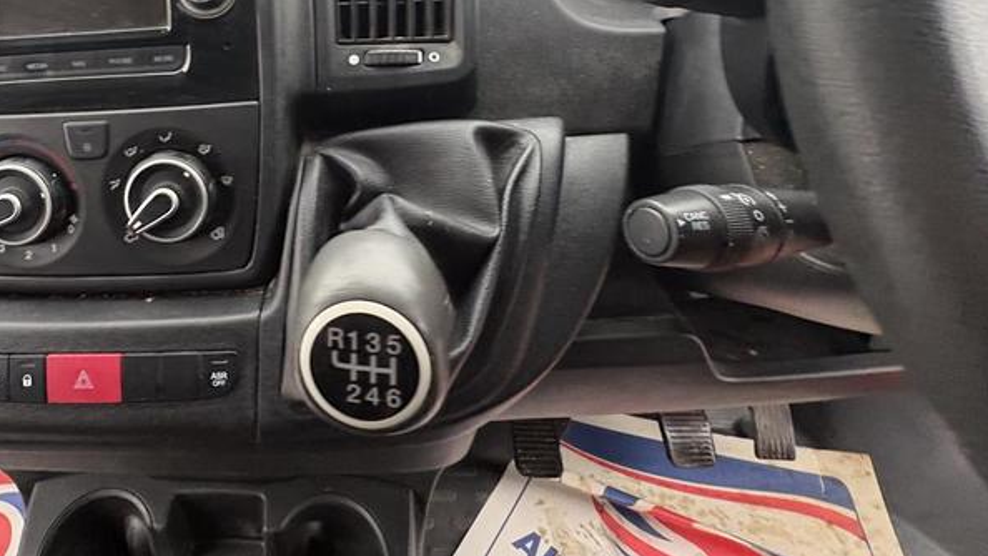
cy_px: 77
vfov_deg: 45.7
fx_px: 602
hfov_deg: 74.8
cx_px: 288
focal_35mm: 23
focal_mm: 2.22
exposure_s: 1/60
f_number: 2.2
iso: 500
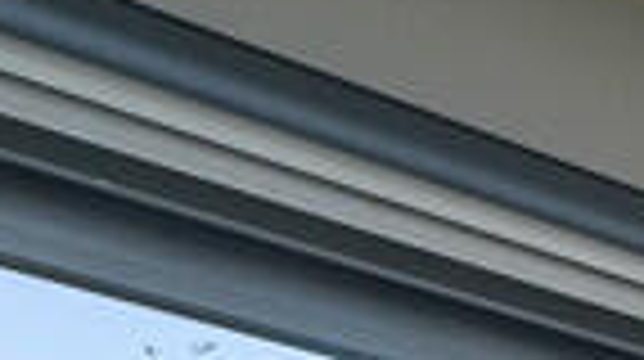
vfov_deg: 9.1
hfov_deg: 9.4
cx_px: 2288
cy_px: 1105
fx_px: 1791
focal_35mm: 105
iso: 400
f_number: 8
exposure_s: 1/13
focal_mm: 14
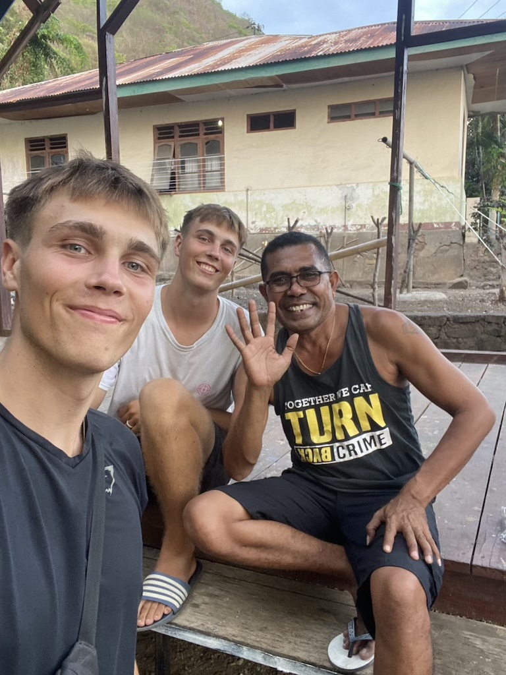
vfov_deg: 60.0
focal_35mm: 30
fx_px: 585
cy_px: 338
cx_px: 253
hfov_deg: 46.8
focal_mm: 2.71
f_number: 2.2
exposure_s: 1/60
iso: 100
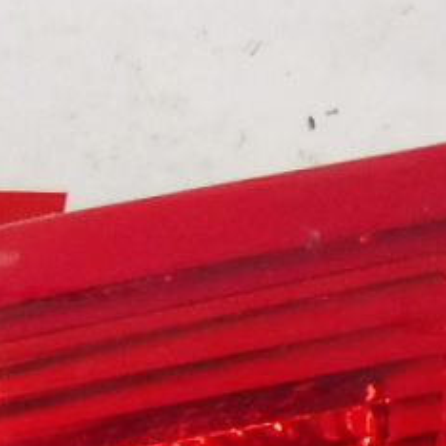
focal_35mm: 186
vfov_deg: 9.0
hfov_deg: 9.0
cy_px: 802
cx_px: -372
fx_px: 2711
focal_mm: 4.3
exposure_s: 1/100
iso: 200
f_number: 3.5
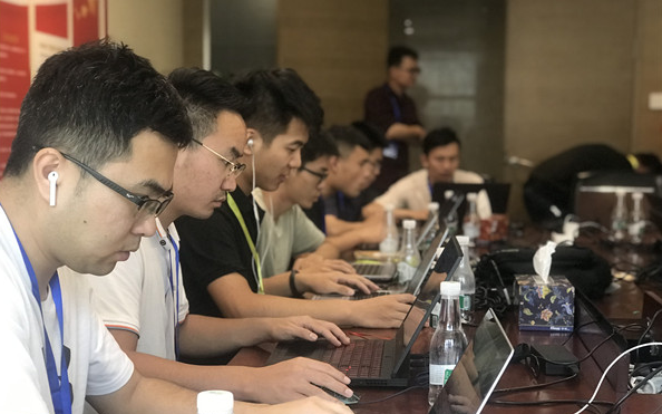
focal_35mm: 61
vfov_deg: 21.3
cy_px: 242
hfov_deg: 33.5
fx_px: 1100
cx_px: 329
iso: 200
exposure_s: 1/50
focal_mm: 6.6
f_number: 2.8
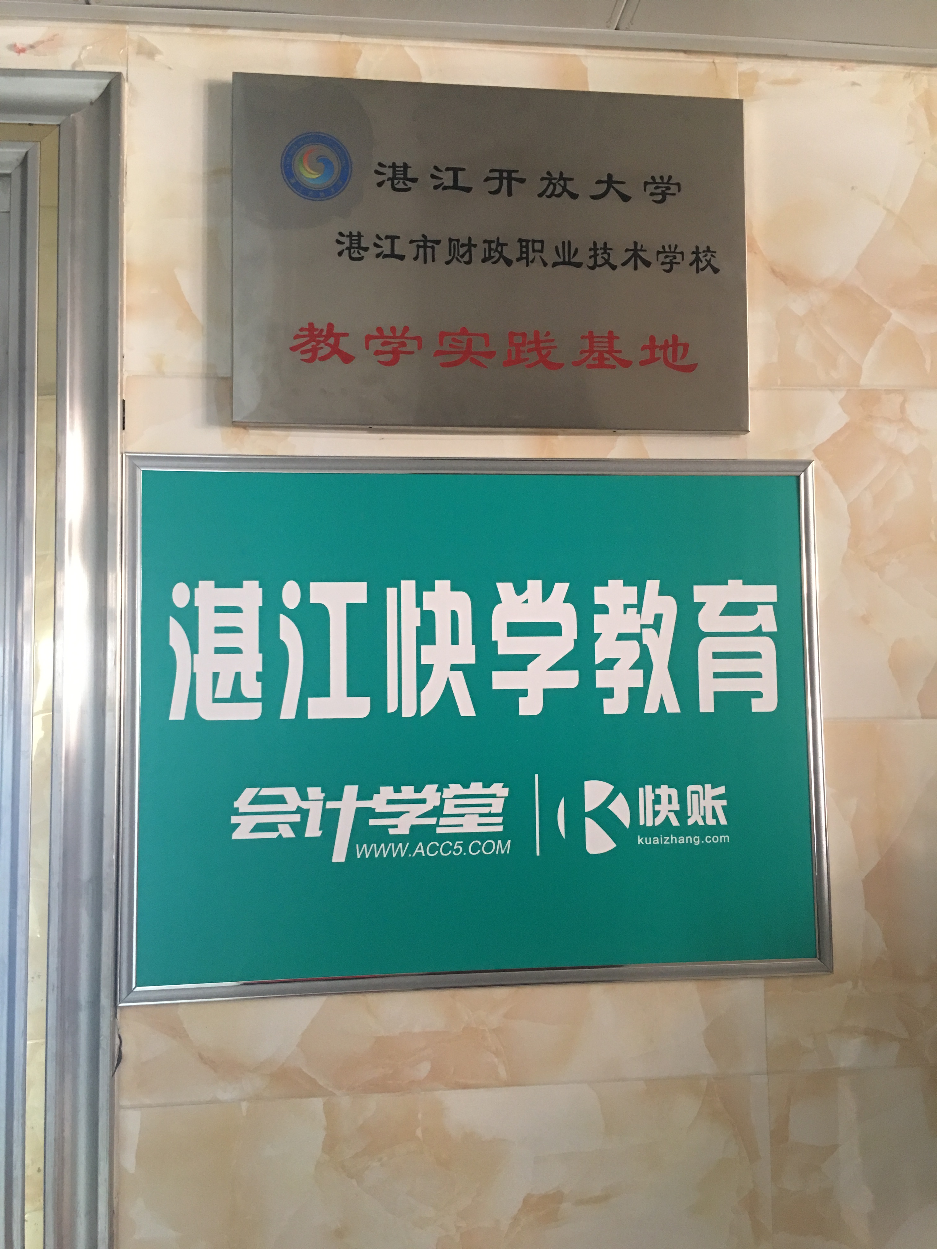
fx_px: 1047
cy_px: 624
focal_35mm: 29
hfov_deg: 48.2
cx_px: 468
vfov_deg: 61.7
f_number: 2.2
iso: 125
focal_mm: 4.15
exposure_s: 1/17
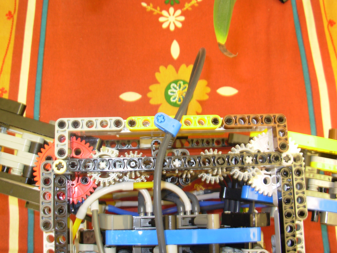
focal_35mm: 38
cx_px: 168
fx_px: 370
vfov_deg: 37.7
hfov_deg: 49.0
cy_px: 126
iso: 50
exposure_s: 1/3.8
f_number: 2.9
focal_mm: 6.3
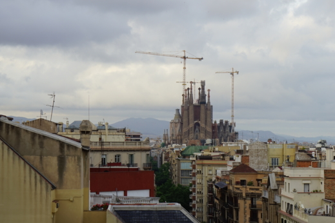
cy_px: 110
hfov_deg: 18.9
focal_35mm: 108
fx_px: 1005
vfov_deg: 12.7
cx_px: 224
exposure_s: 1/100
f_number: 7.1
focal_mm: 70
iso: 100
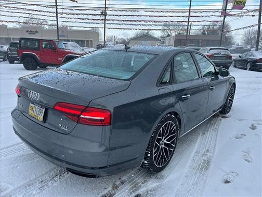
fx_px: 197
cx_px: 131
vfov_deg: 53.1
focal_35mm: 26
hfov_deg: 67.3
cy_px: 98
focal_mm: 5.7
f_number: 1.5
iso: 50
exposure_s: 1/957
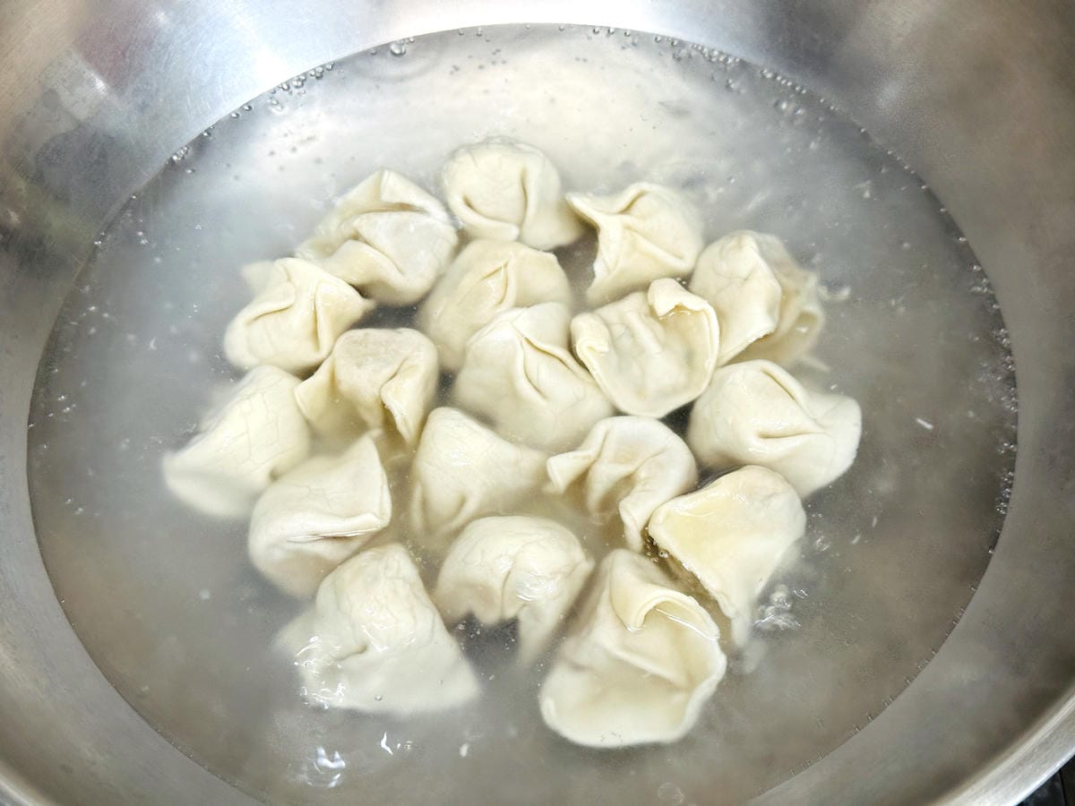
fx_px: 1491
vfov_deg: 30.3
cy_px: 403
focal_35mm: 48
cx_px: 538
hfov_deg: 39.7
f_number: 1.78
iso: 160
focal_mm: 6.86
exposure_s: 1/60
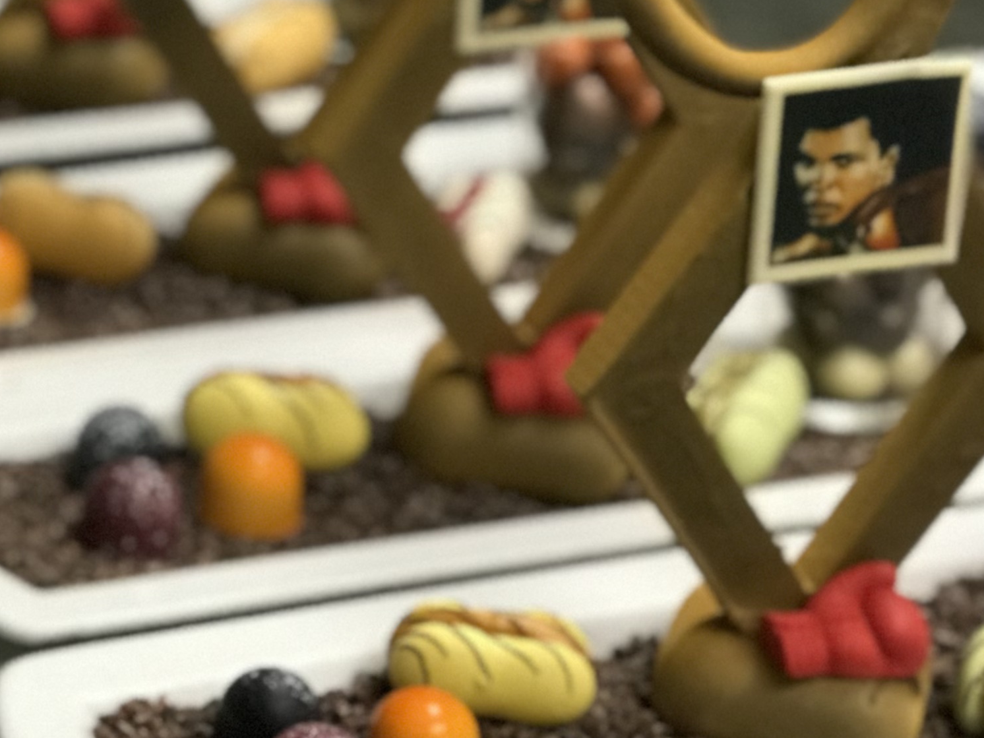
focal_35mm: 154
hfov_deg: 12.4
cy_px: 88
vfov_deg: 9.6
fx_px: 4378
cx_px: -325
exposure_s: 1/61
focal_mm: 6.6
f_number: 2.8
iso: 160
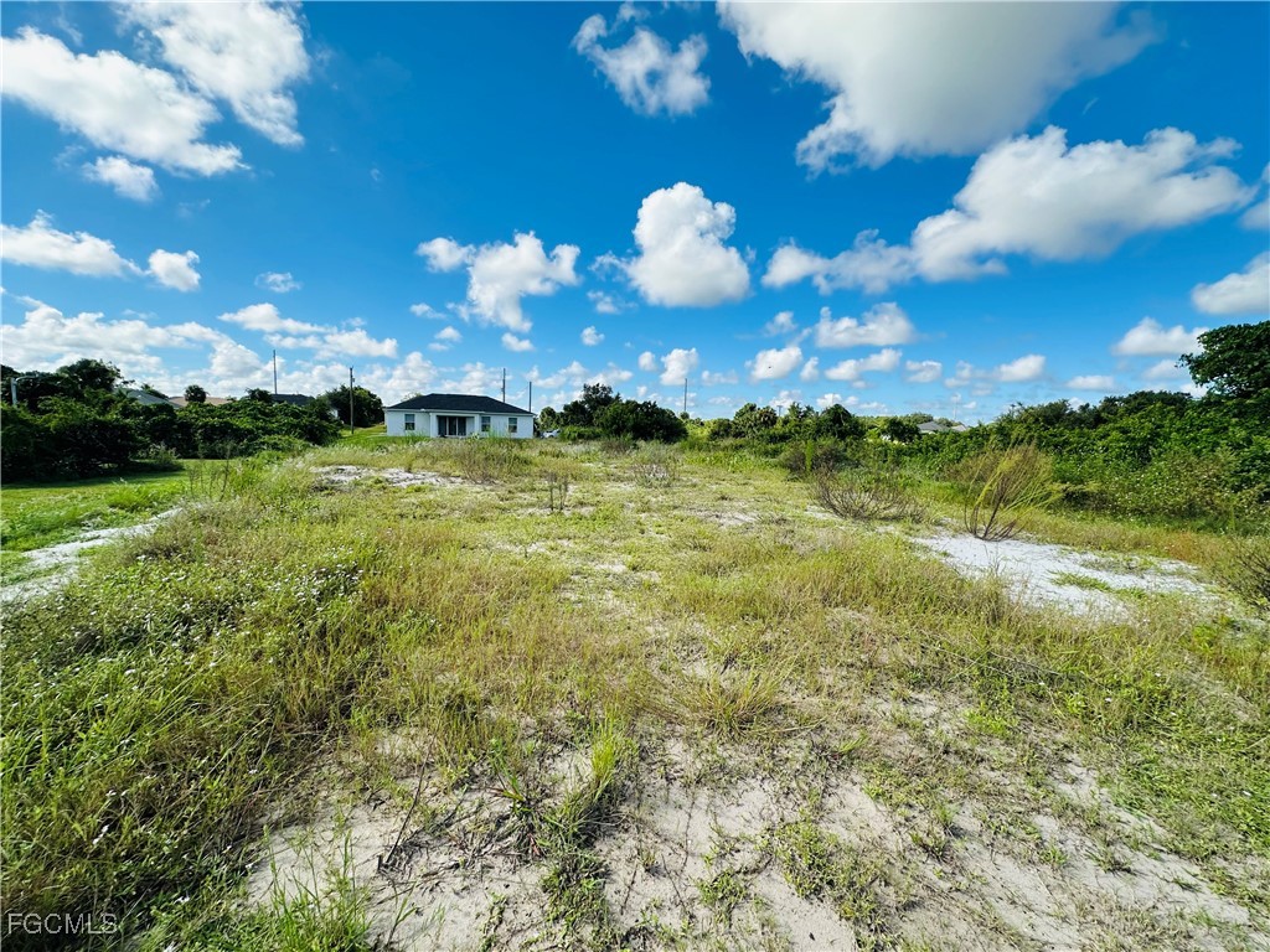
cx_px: 635
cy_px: 476
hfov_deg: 102.1
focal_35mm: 14
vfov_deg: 85.7
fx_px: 514
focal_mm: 2.22
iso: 50
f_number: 2.2
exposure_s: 1/1949
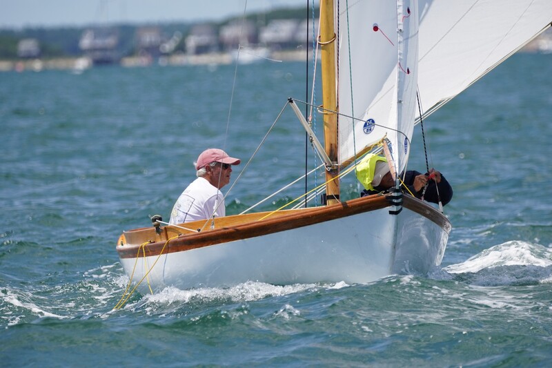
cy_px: 184
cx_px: 276
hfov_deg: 3.5
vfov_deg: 2.4
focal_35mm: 582
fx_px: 8922
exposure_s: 1/1600
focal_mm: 388
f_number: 6.3
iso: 320
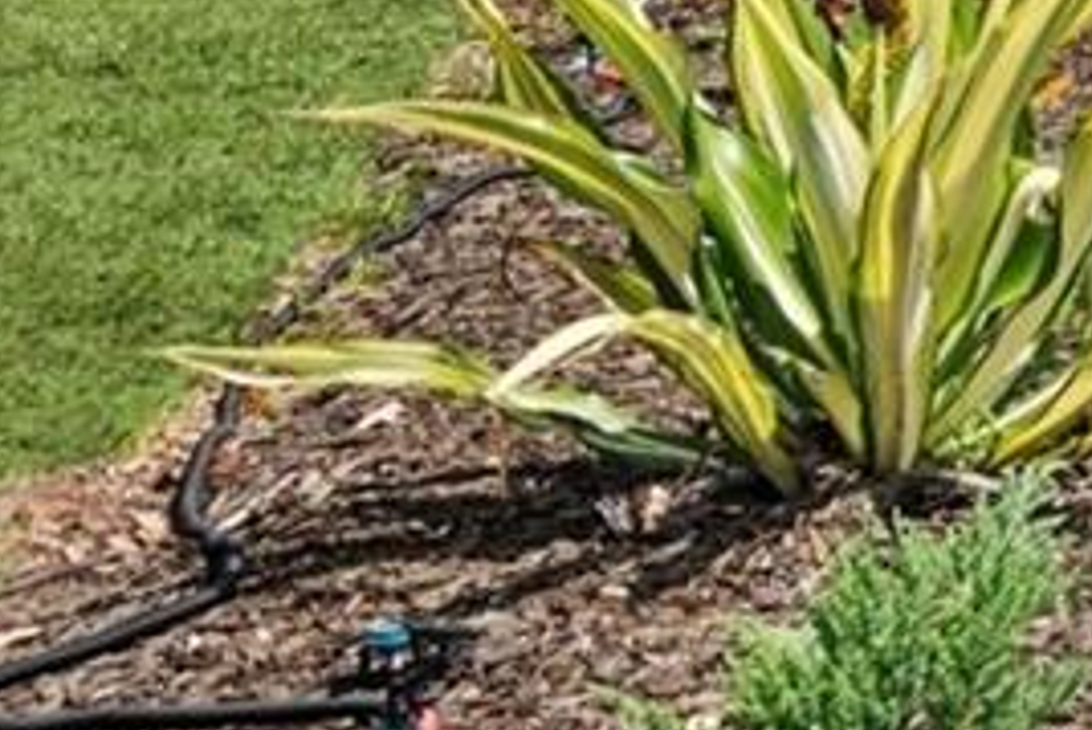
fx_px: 4886
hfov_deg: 9.9
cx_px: 3162
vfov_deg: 8.2
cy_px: -653
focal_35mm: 161
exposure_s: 1/200
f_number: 8
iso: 200
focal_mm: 18
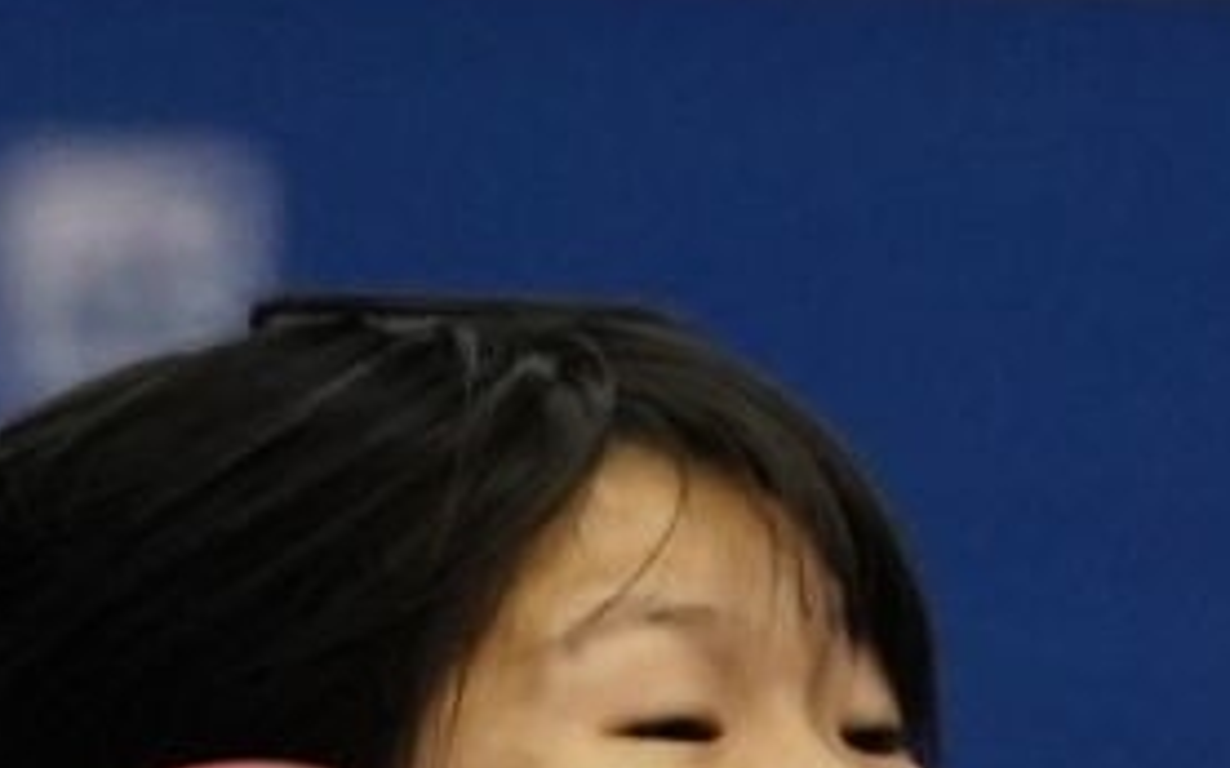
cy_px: 1909
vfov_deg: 1.2
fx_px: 37268
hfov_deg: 1.9
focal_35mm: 1112
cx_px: 1936
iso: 2500
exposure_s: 1/1000
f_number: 2.8
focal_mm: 112
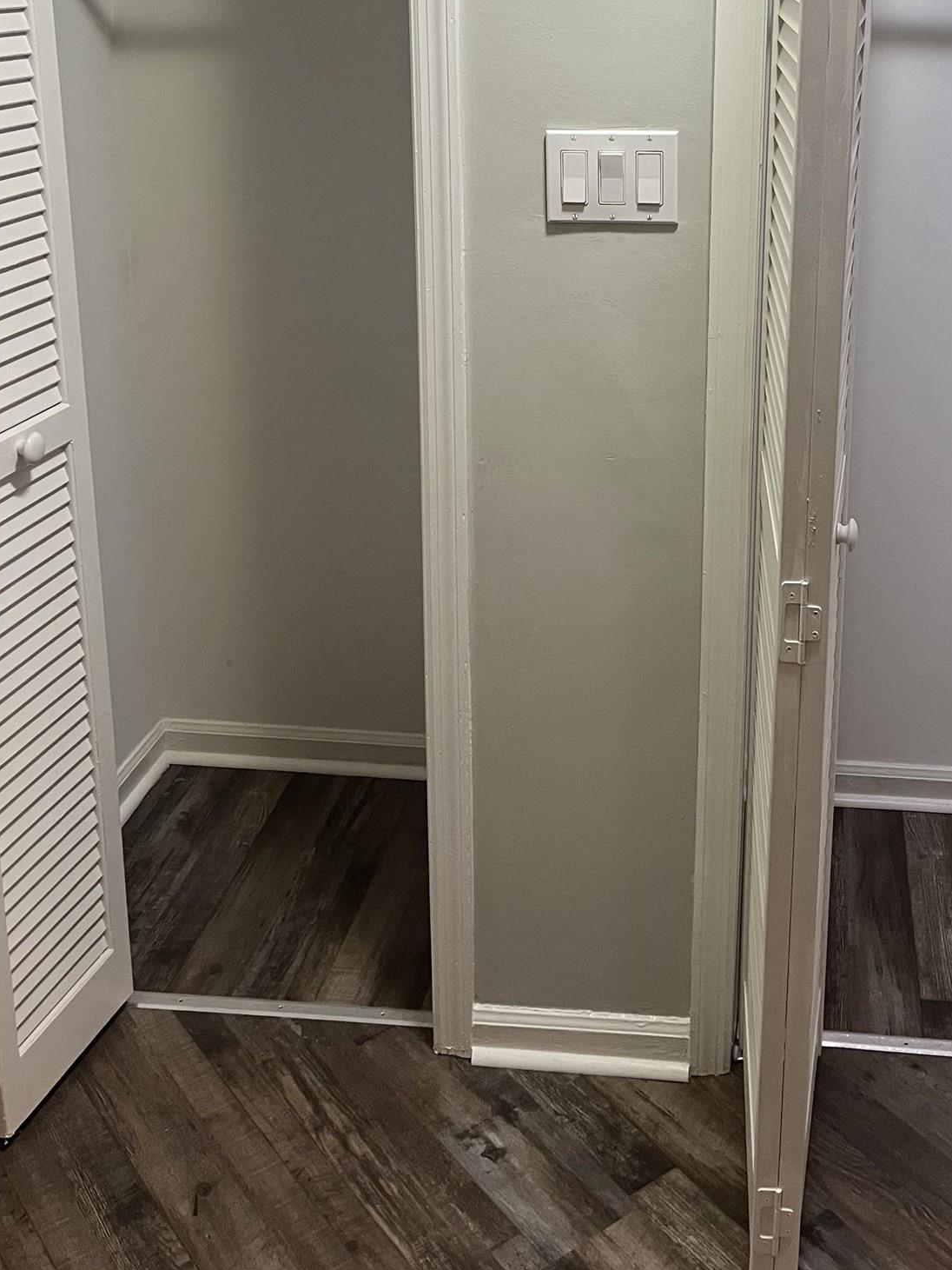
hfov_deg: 34.7
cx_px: 659
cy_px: 298
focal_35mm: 41
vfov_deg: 44.1
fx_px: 1503
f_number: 1.6
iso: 125
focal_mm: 5.1
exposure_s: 1/60
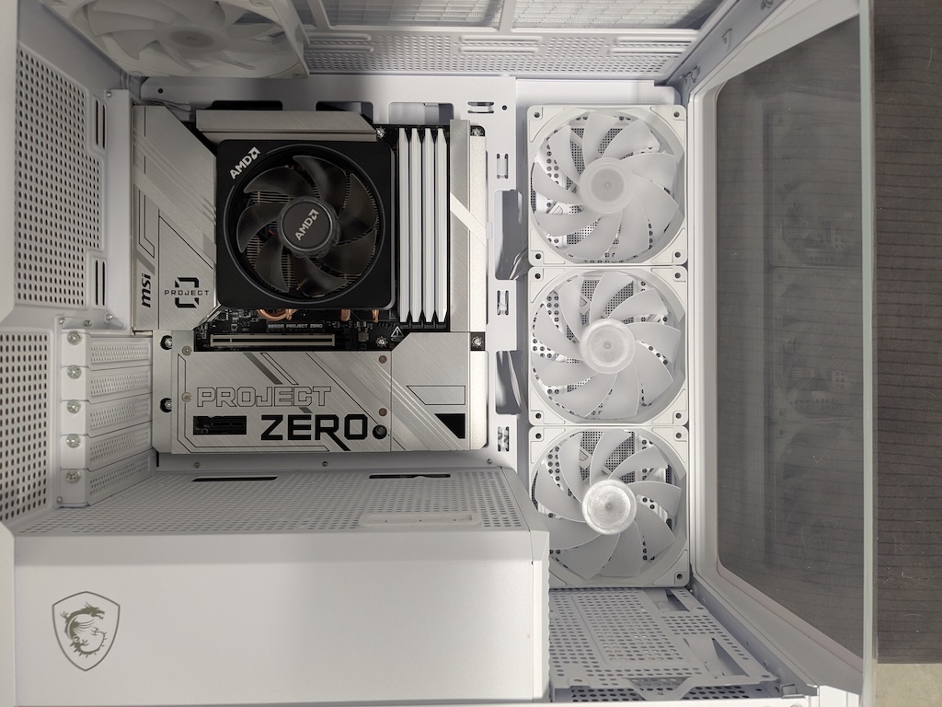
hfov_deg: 65.3
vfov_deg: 51.4
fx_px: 735
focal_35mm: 27
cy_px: 354
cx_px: 471
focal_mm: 4.38
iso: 75
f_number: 1.73
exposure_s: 1/25
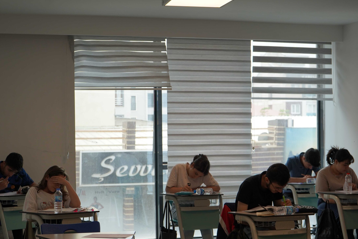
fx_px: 736
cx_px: 185
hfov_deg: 27.3
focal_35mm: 74
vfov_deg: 18.4
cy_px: 135
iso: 320
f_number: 5.6
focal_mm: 63
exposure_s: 1/160
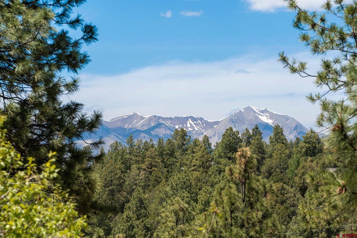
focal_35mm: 155
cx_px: 178
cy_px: 119
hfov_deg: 13.3
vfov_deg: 8.8
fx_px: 1537
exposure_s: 1/640
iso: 400
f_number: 11
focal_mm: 155
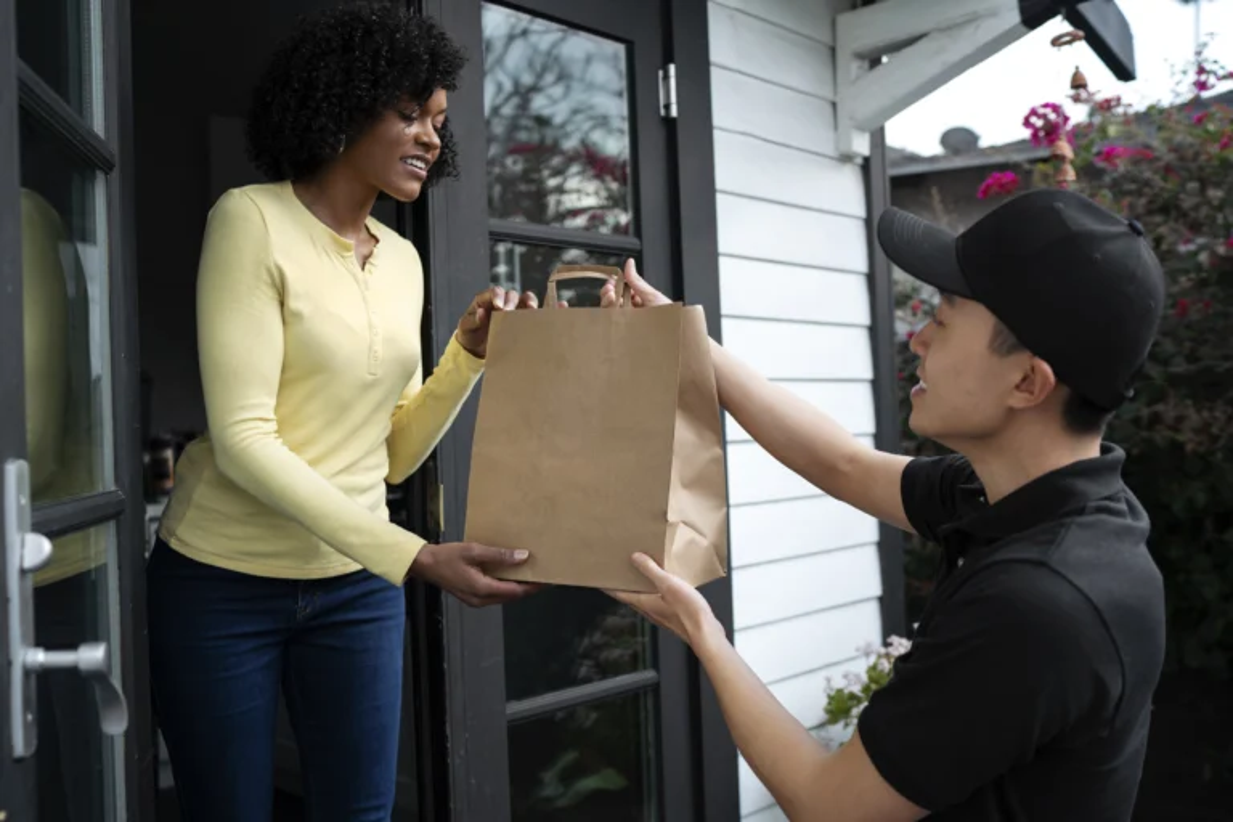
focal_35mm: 35
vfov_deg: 37.9
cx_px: 616
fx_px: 1199
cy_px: 411
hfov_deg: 54.4
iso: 64
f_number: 2.8
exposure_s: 1/250
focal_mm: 35
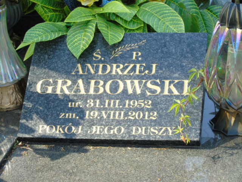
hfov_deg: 15.9
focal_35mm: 124
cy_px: 91
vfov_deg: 12.0
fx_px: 867
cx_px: 121
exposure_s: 1/100
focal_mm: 22
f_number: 4.6
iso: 80
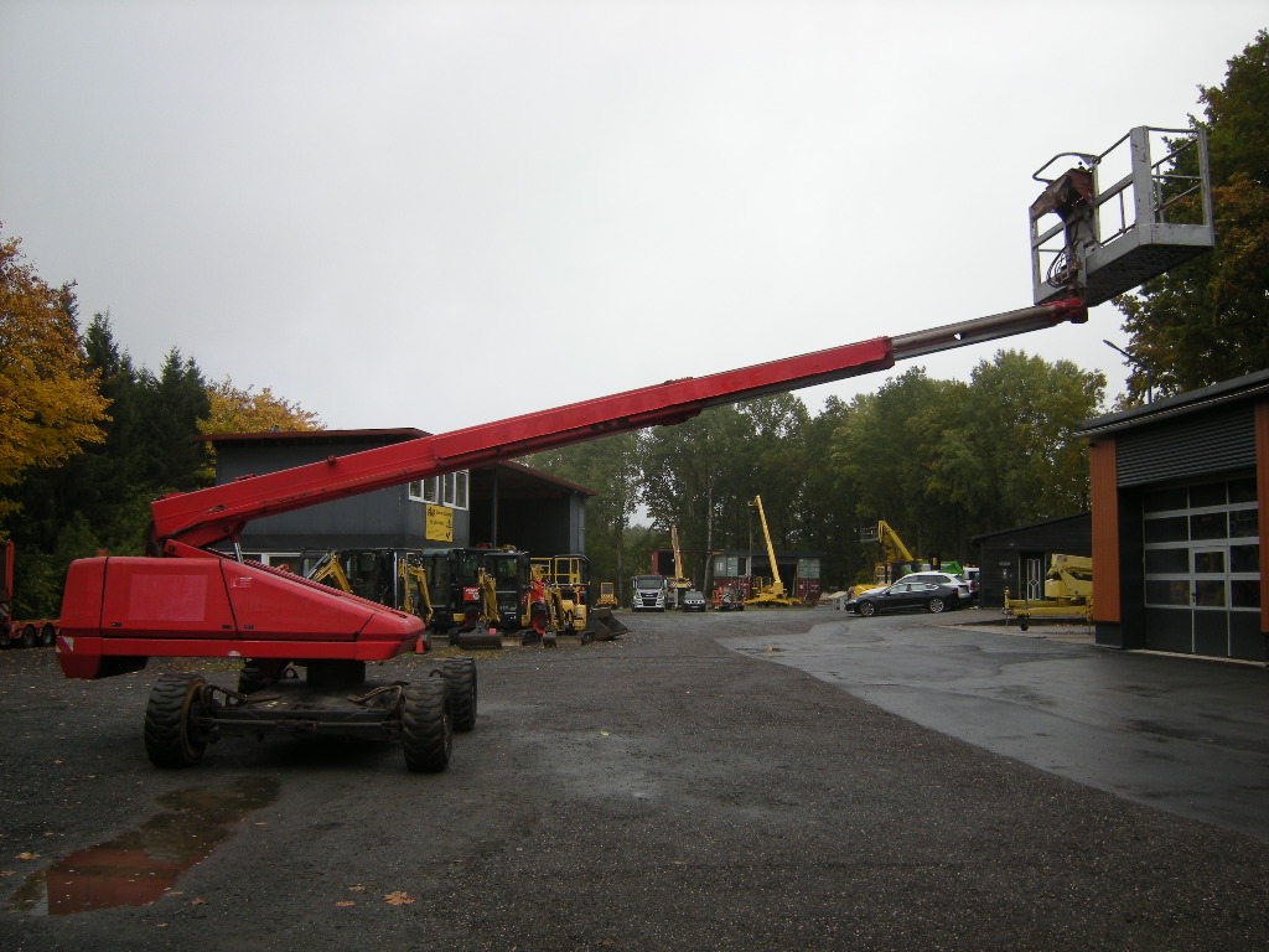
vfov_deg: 49.7
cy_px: 476
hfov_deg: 63.4
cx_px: 634
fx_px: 1026
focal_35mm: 28
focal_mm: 4.7
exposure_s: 1/214
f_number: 2.8
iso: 64
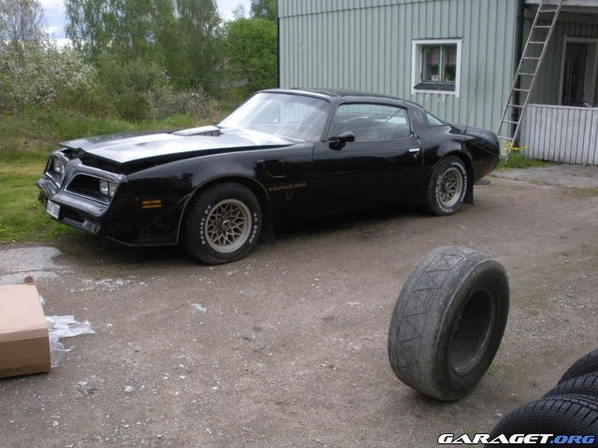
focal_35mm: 36
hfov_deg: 51.4
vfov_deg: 39.7
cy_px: 224
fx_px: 622
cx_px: 299
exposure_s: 1/670
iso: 400
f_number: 5.6
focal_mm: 6.3
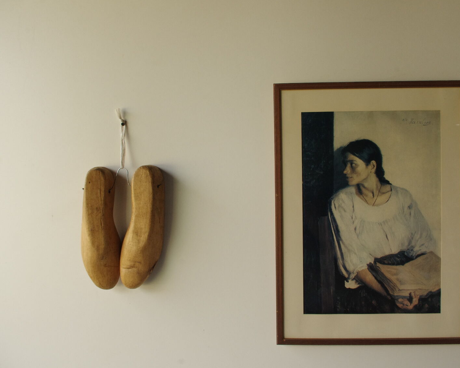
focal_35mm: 31
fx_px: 422
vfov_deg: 47.1
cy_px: 184
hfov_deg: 57.2
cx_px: 239
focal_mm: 18
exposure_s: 1/100
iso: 800
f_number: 8
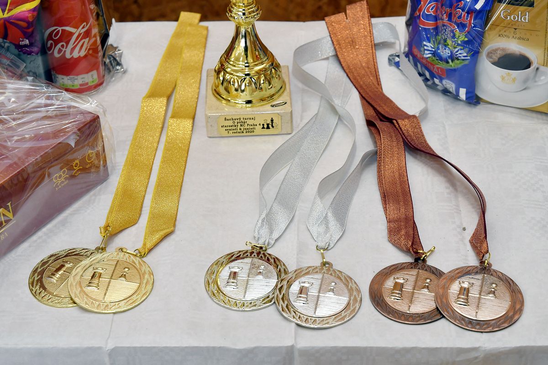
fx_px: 1005
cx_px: 274
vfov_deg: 20.6
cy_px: 182
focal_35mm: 66
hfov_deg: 30.5
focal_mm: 44
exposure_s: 1/160
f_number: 6.3
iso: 2000
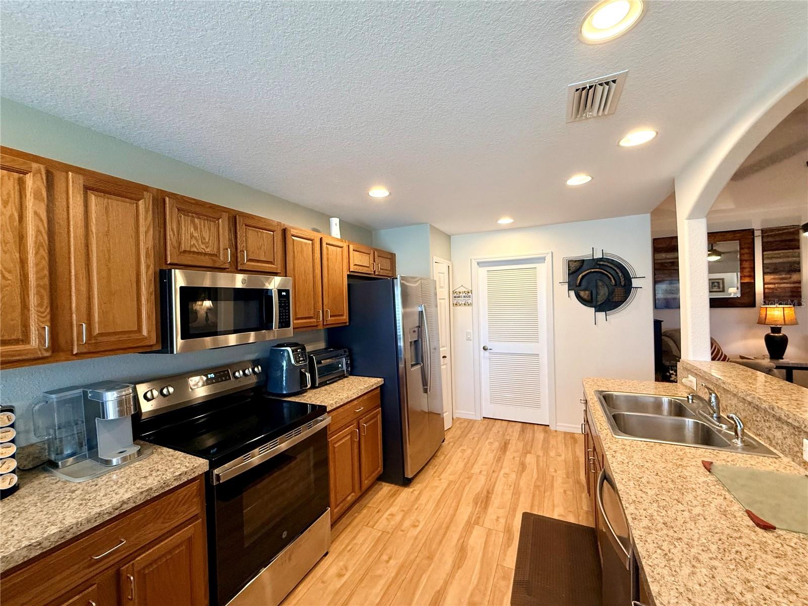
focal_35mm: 14
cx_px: 404
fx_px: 327
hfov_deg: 102.1
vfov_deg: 85.7
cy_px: 303
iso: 250
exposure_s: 1/120
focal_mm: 2.22
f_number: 2.2
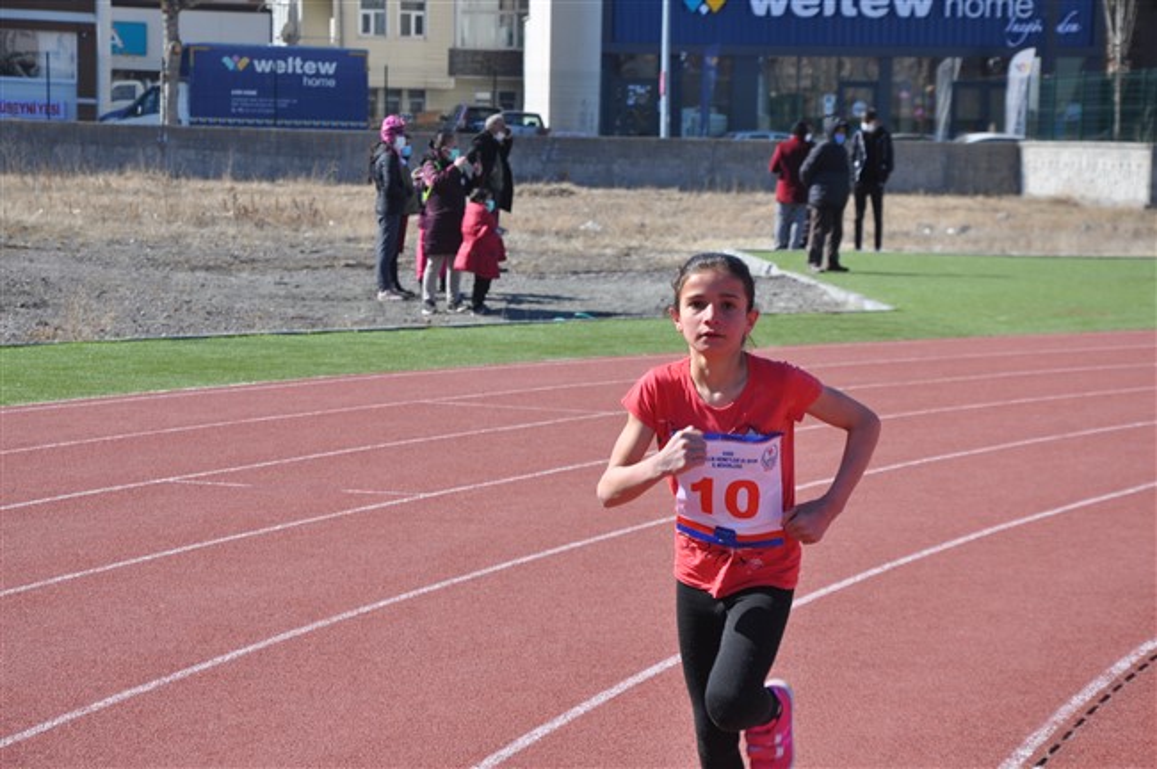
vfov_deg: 10.7
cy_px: 384
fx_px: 4094
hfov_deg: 16.1
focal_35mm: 128
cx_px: 578
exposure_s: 1/320
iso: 200
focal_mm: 85
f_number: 9
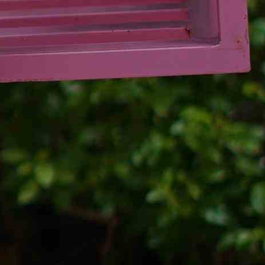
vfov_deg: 4.5
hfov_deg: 4.5
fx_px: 3369
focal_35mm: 389
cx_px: -229
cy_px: -137
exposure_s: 1/5000
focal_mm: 50
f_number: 1.8
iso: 200
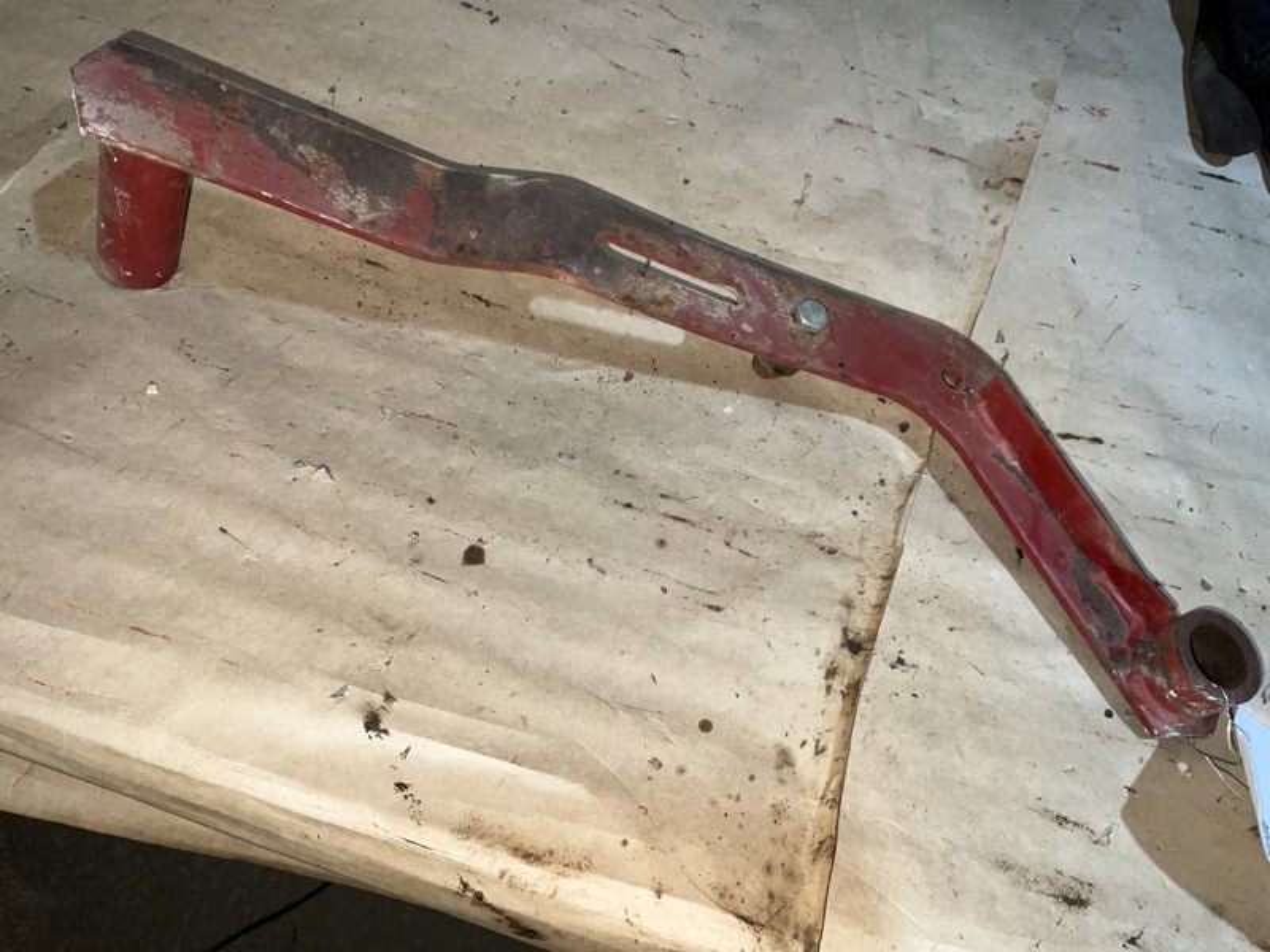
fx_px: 1064
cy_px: 476
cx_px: 635
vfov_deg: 48.2
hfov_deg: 61.7
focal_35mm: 29
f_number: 1.8
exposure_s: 1/60
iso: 20
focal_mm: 3
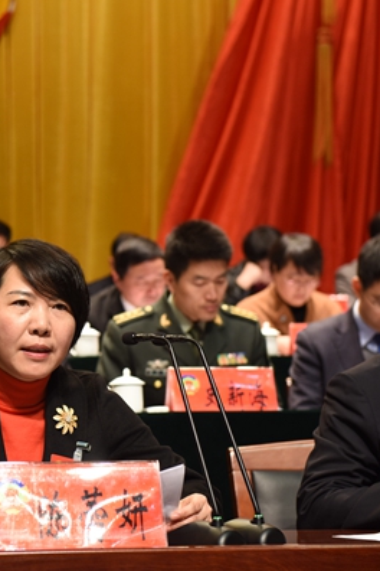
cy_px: 286
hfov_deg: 12.8
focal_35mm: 106
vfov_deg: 19.3
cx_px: 1
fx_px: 1678
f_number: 4
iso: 500
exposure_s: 1/60
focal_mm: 70
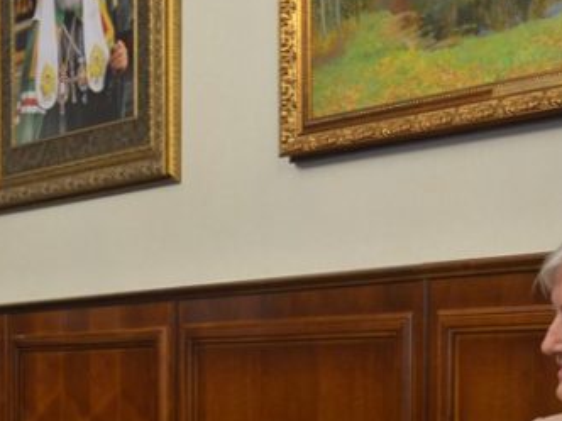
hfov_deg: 20.6
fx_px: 1494
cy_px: 418
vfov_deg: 15.8
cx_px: -10
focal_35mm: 92
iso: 1600
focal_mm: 31
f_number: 2.8
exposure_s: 1/60
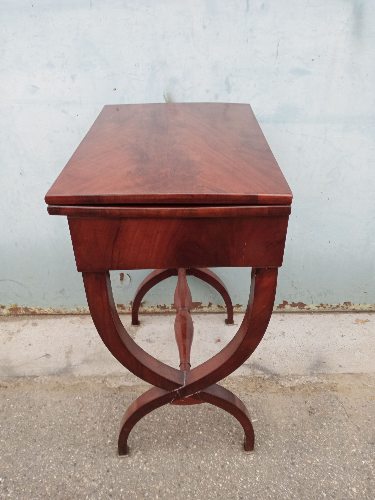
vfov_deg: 63.4
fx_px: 404
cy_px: 250
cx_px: 188
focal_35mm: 28
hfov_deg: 49.7
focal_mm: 4.05
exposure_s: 1/100
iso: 168
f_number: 1.8
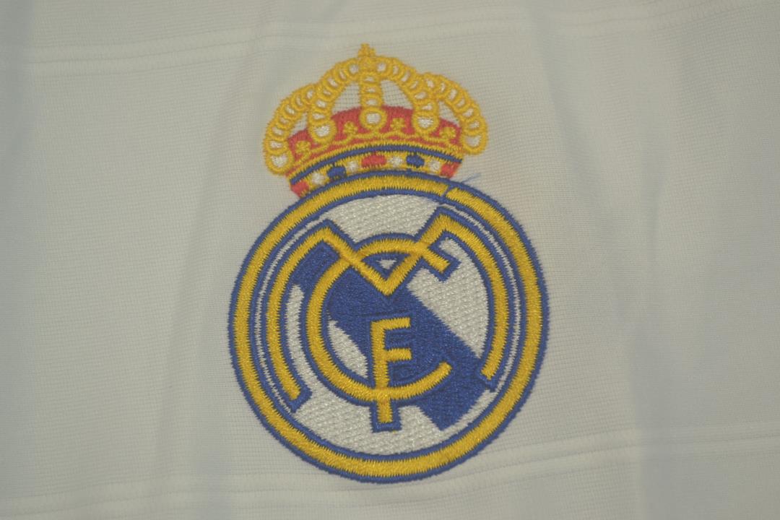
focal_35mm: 82
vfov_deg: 16.6
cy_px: 260
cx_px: 390
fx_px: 1787
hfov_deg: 24.6
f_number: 5.6
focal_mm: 55
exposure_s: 1/100
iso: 200
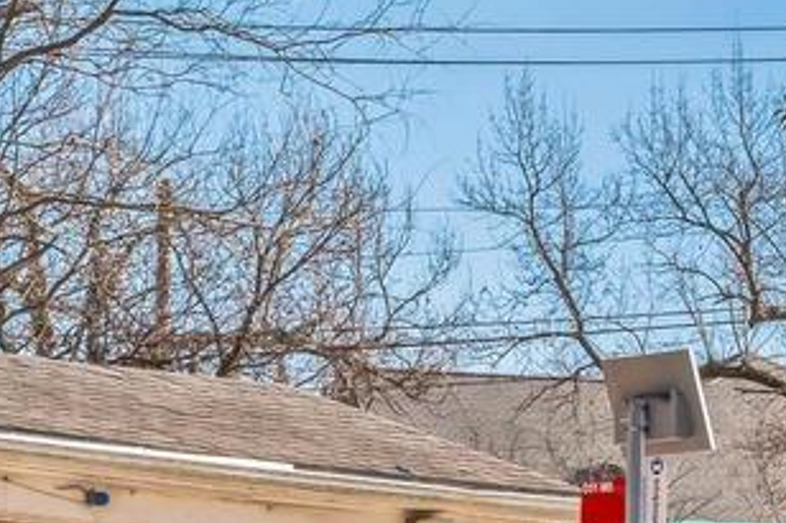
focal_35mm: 173
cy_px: 538
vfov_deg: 7.9
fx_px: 3775
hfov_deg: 11.9
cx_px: 436
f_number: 8
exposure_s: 1/125
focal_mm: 24.9
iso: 125
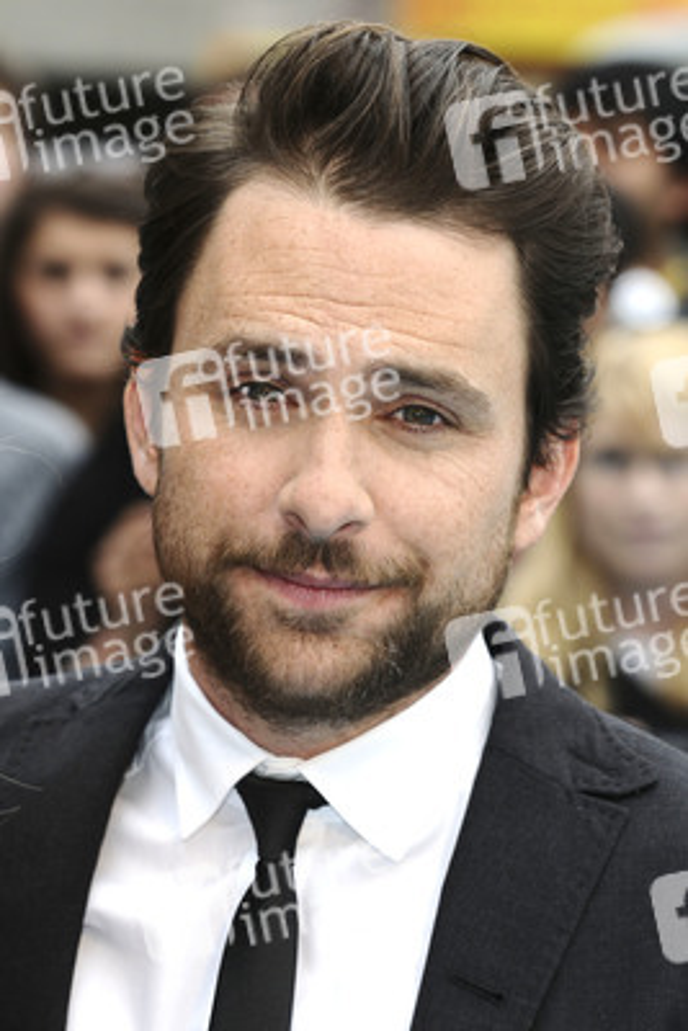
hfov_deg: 8.7
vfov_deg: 13.0
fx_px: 4511
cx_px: 344
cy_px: 516
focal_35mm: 158
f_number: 5.6
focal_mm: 105
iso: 320
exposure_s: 1/200
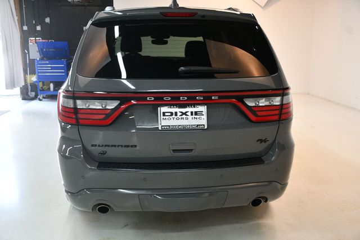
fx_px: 360
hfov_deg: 53.2
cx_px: 180
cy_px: 120
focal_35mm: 36
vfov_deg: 36.8
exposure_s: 1/125
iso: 1400
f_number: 3.8
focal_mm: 24
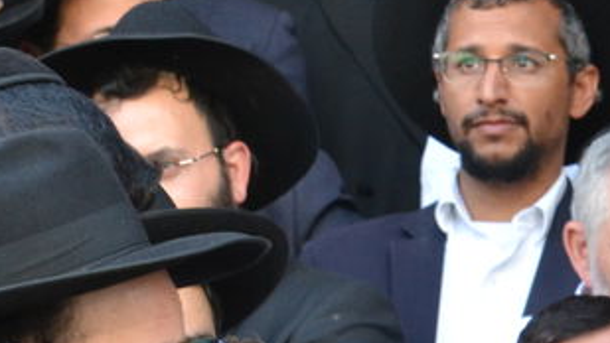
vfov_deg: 2.4
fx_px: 8057
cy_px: 498
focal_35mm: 498
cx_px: 930
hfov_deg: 4.3
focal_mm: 70
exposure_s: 1/200
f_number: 5.6
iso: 800
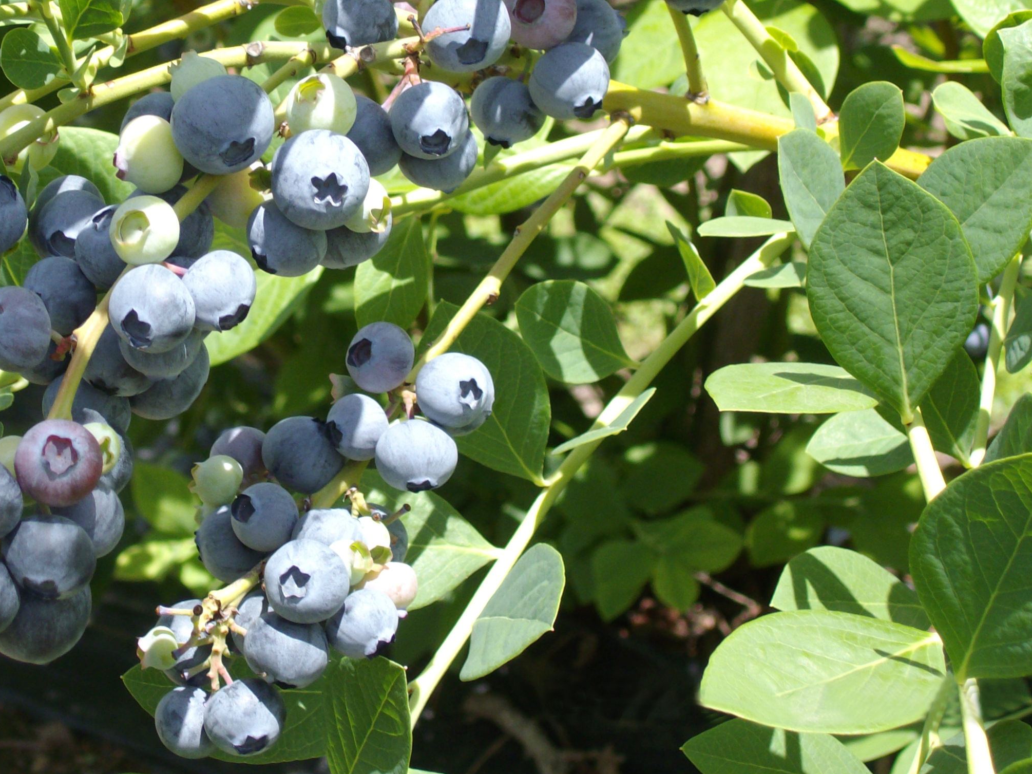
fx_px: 3190
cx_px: 340
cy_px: 214
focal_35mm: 107
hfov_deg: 18.3
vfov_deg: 13.8
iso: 80
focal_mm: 11.3
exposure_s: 1/320
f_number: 3.8
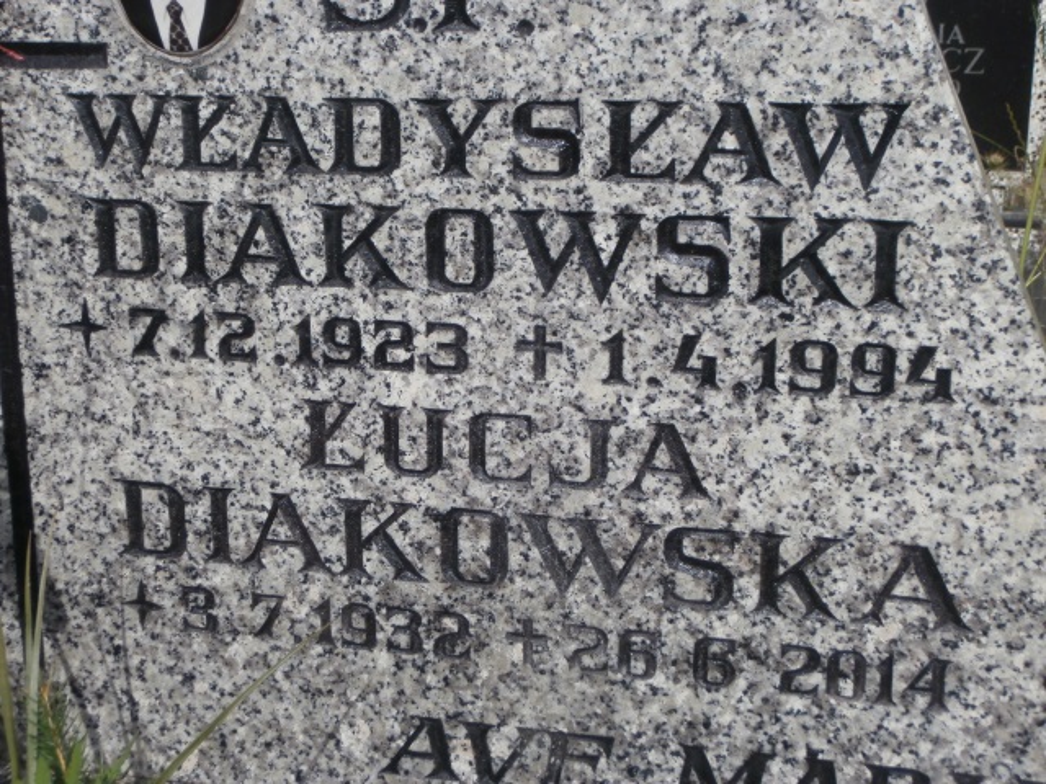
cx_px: 523
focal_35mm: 57
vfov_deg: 25.7
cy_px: 392
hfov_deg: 33.8
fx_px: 1722
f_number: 4.5
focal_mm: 10.11
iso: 100
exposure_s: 1/800
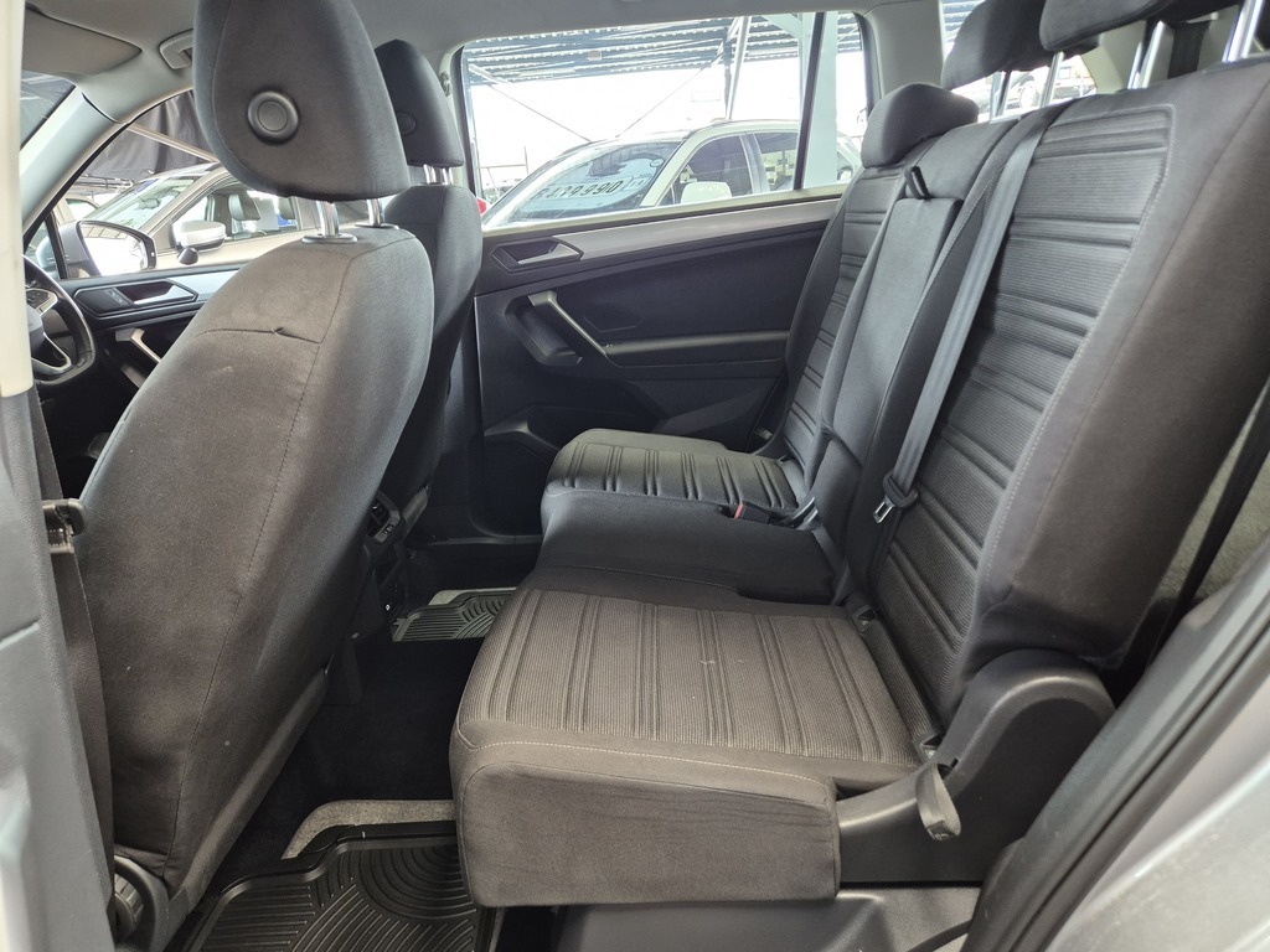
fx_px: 844
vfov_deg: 58.9
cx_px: 635
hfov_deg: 73.9
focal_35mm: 23
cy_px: 476
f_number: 1.8
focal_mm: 5.4
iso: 500
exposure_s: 1/100
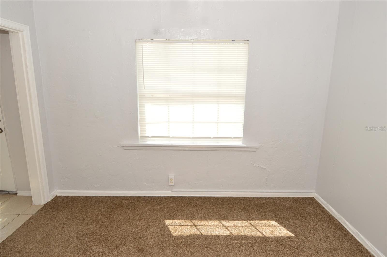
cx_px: 194
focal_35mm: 18
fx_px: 193
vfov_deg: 67.3
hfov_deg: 90.1
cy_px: 128
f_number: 8
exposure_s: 1/80
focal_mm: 12
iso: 400
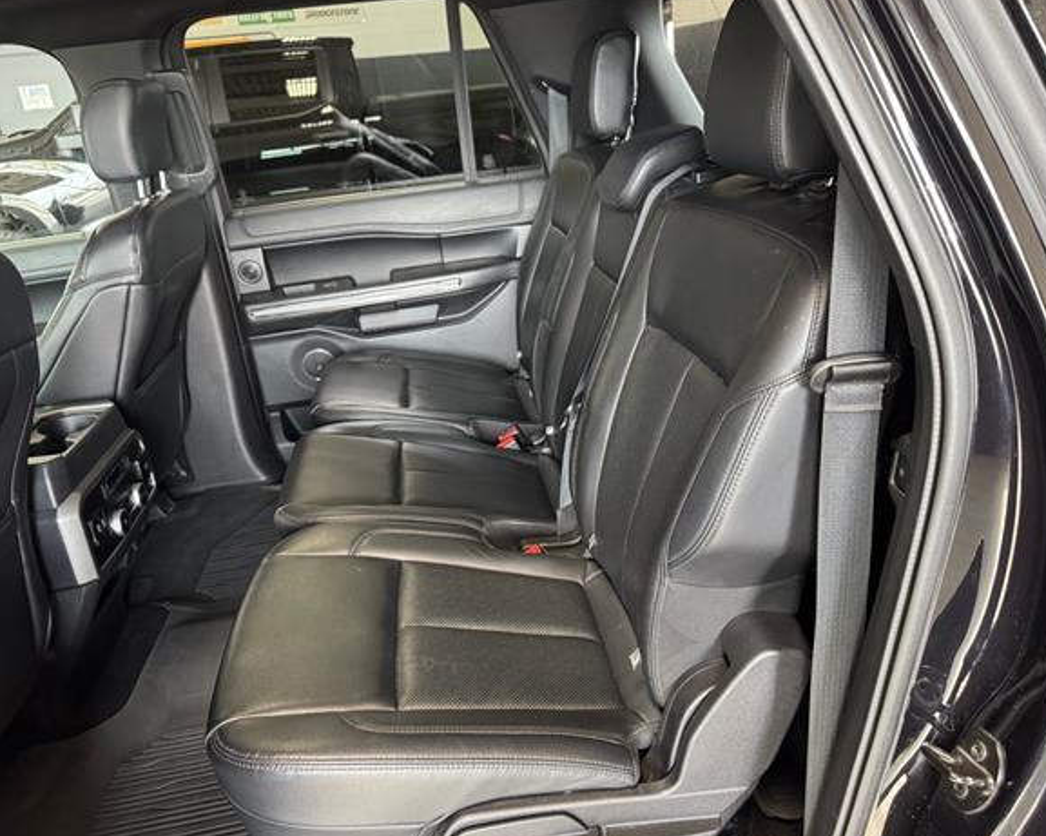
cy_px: 413
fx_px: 804
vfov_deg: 54.9
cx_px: 549
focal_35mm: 26
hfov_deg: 66.0
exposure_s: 1/60
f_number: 1.78
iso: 500
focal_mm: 6.76
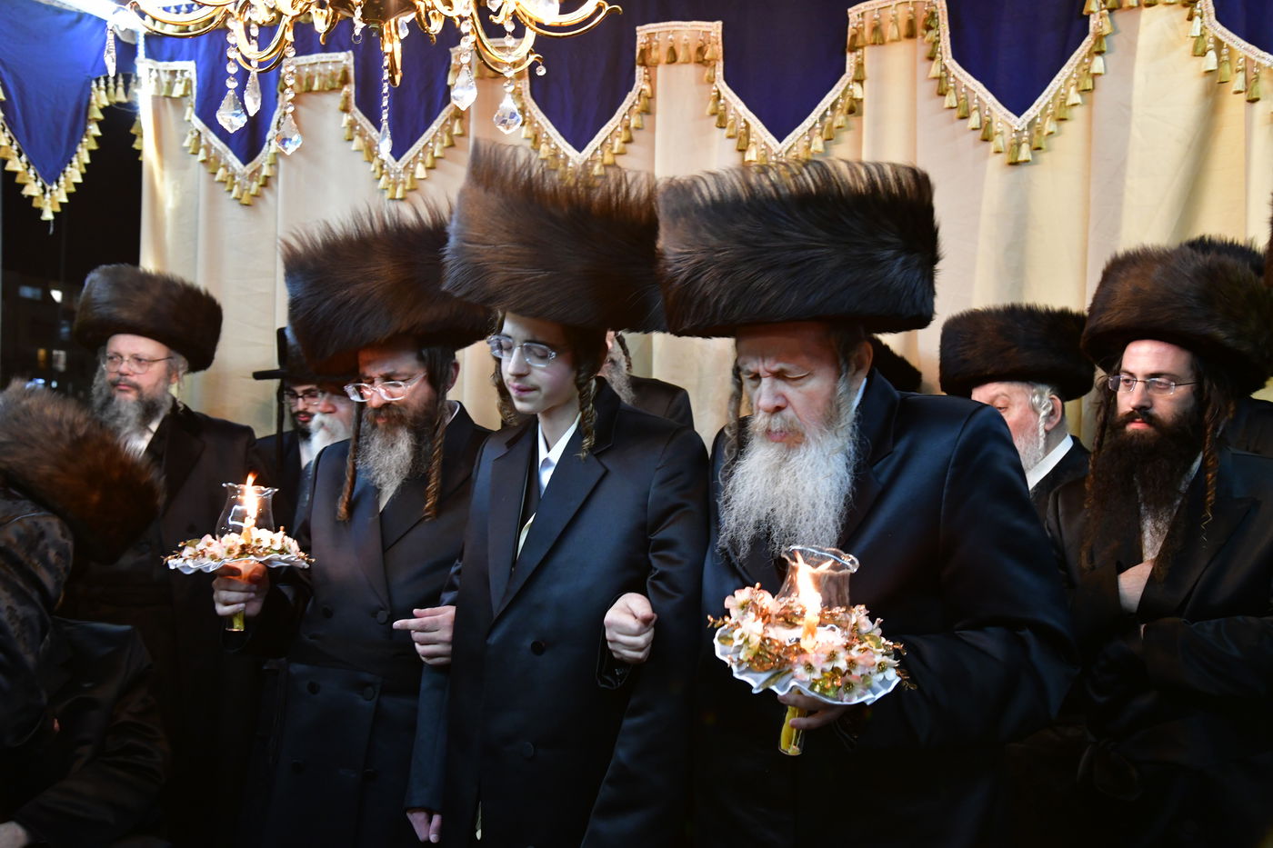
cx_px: 636
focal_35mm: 40
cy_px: 424
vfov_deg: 33.4
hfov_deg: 48.5
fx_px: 1414
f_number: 6.3
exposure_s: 1/50
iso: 4000
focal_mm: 40
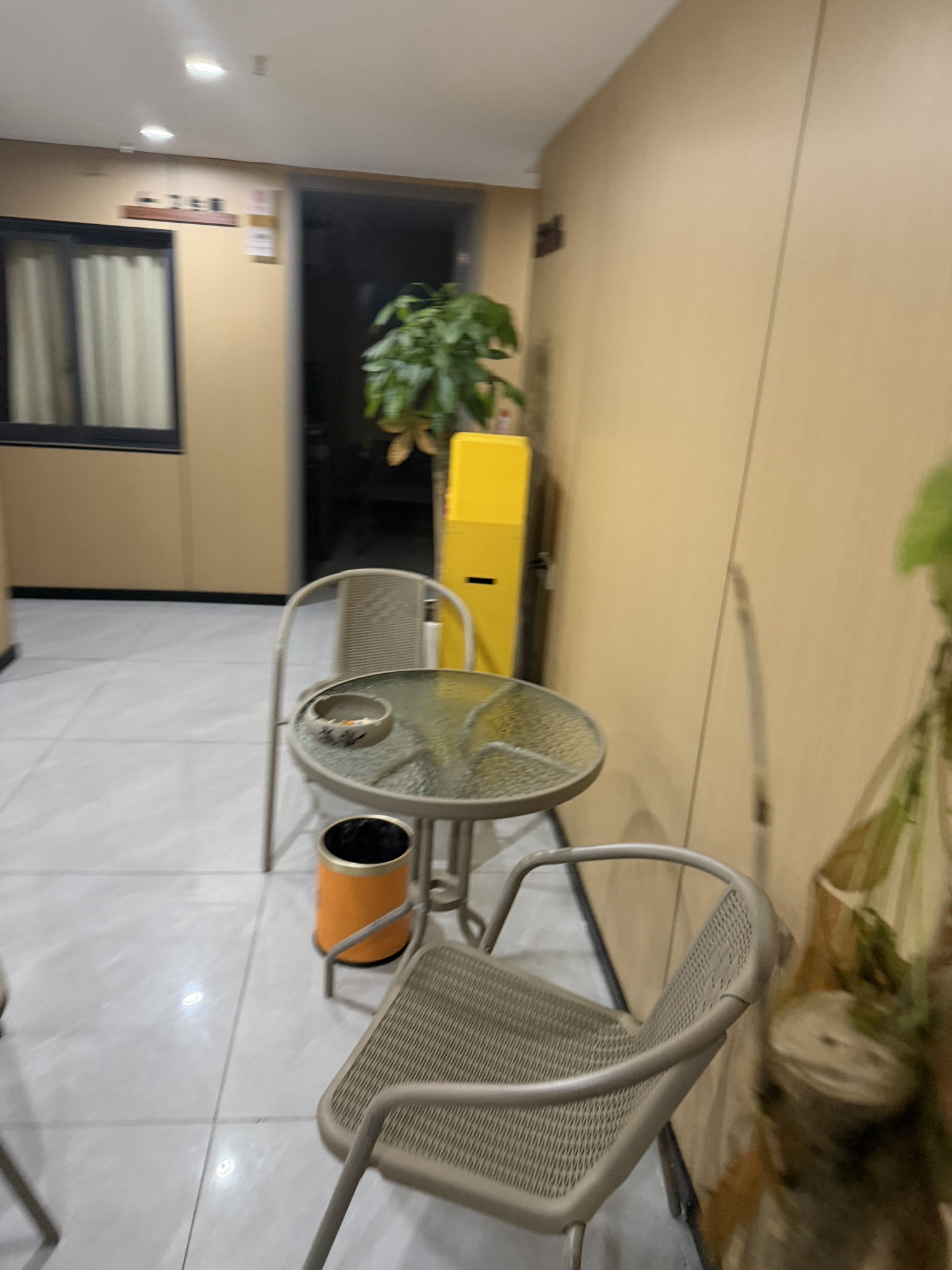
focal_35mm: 24
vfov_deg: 71.6
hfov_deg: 56.8
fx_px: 880
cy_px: 635
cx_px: 476
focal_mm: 6.76
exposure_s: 1/50
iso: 500
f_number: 1.78
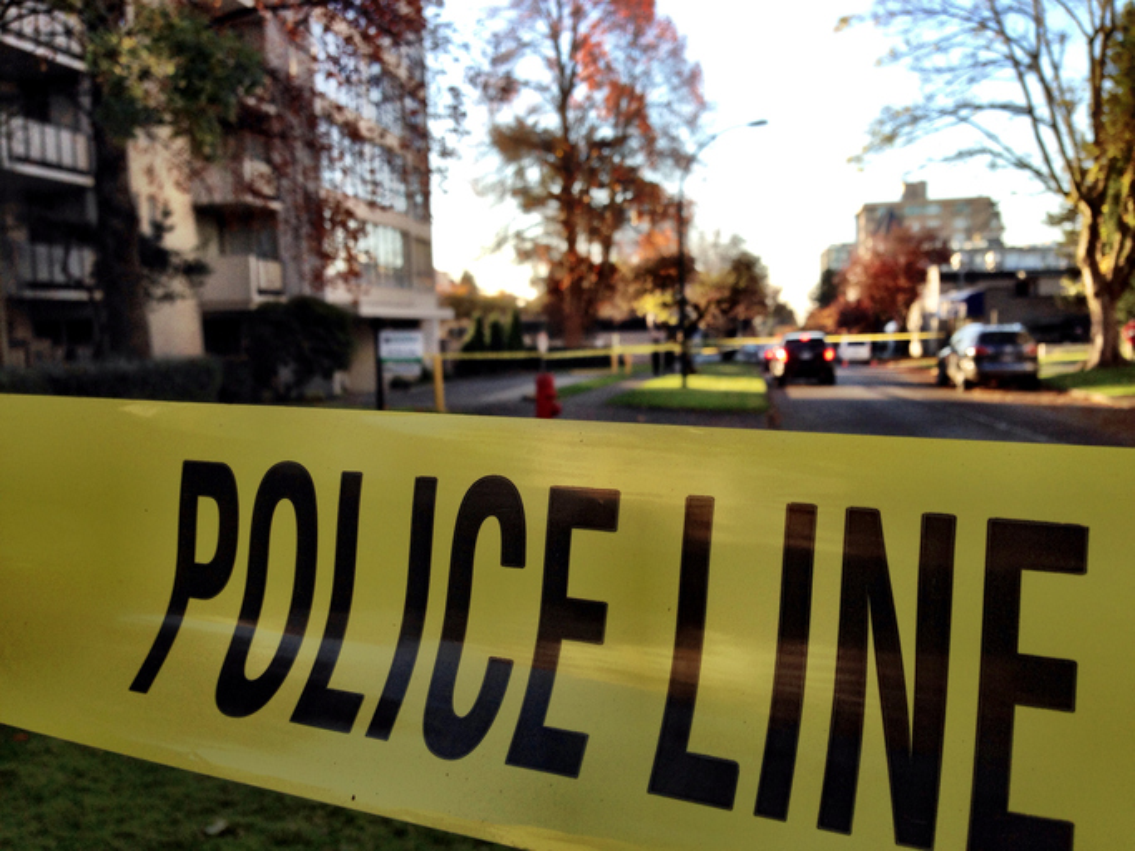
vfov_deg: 42.9
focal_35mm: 33
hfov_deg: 55.4
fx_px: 1082
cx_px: 568
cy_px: 426
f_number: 2.4
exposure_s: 1/282
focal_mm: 4.12
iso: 50
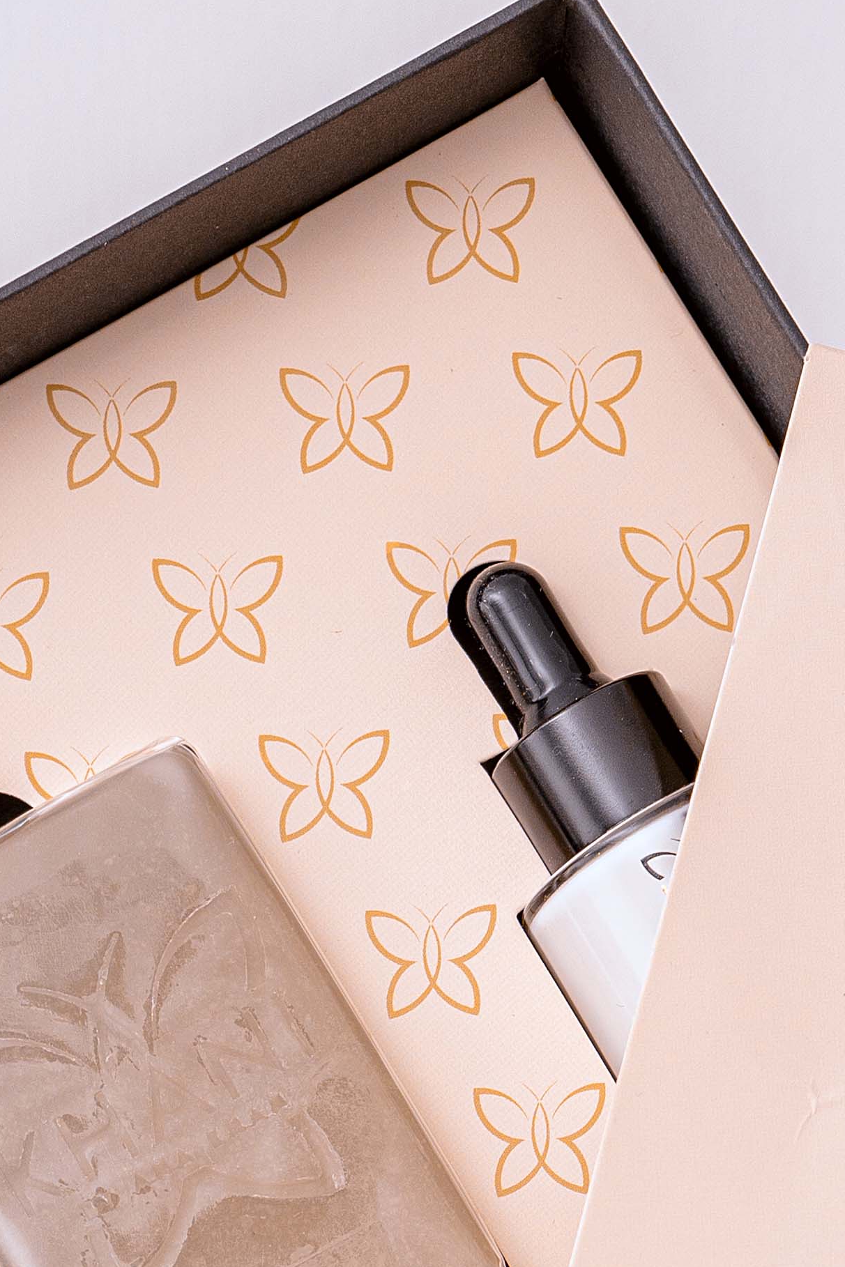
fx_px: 5809
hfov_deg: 8.3
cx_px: 243
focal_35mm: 165
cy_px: 1917
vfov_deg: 11.9
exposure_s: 1/125
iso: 200
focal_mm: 50
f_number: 6.3
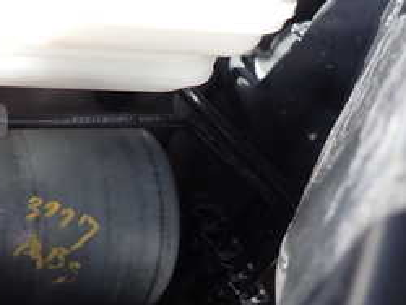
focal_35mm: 60
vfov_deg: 24.3
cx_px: 45
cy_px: 219
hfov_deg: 30.8
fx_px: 704
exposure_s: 1/160
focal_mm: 4.5
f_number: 2.8
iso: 100
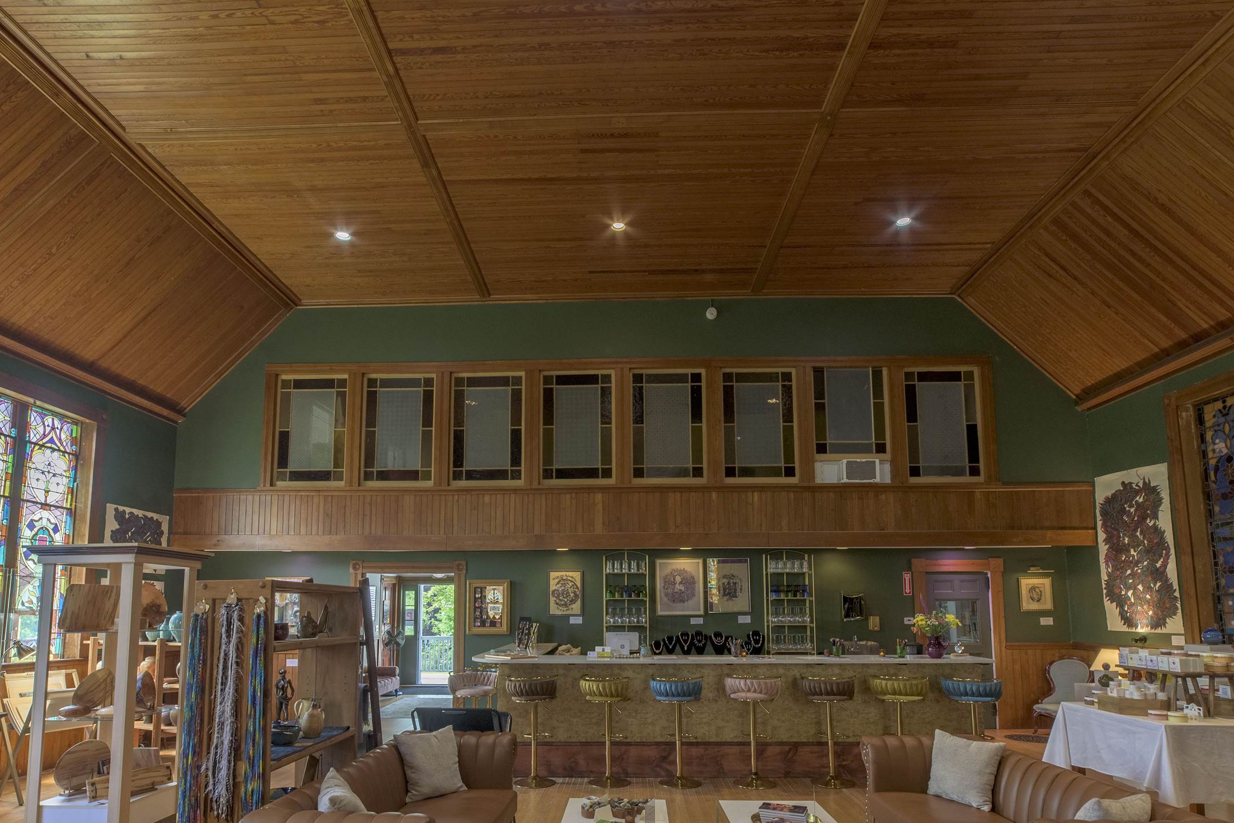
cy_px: 529
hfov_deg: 84.0
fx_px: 686
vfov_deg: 60.9
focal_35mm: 20
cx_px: 600
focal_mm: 14
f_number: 8
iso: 640
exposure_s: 1/200
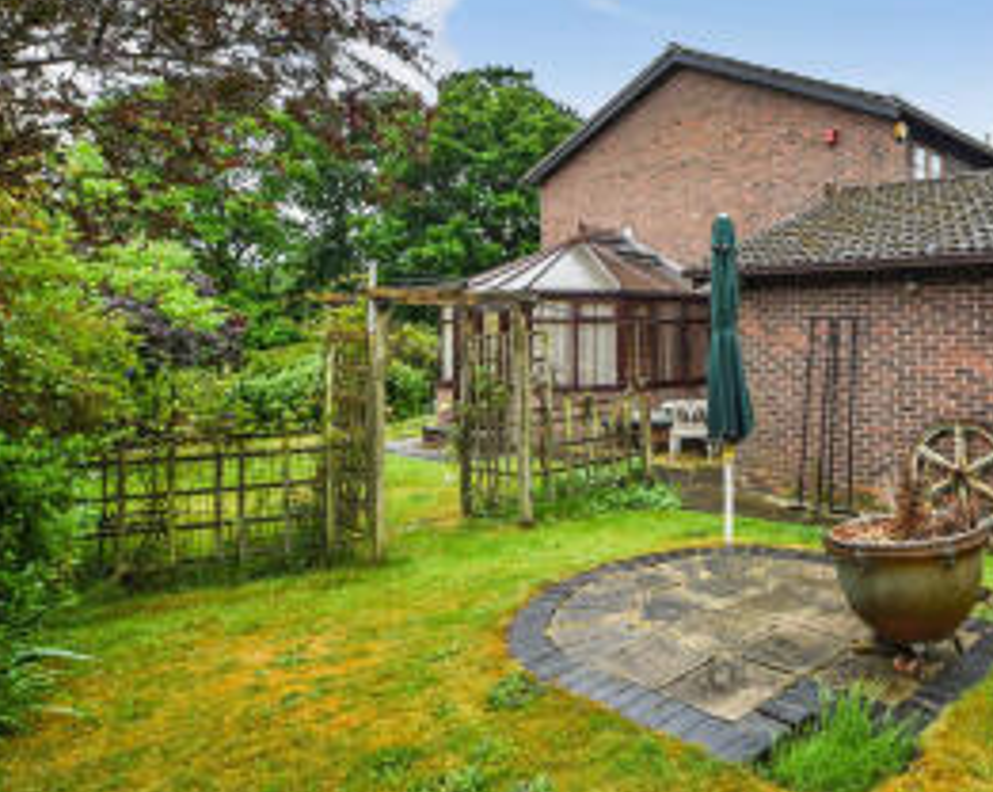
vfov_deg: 57.5
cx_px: 795
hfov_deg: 64.2
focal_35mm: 24
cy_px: 268
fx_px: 704
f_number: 8
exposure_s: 1/200
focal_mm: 14
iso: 400
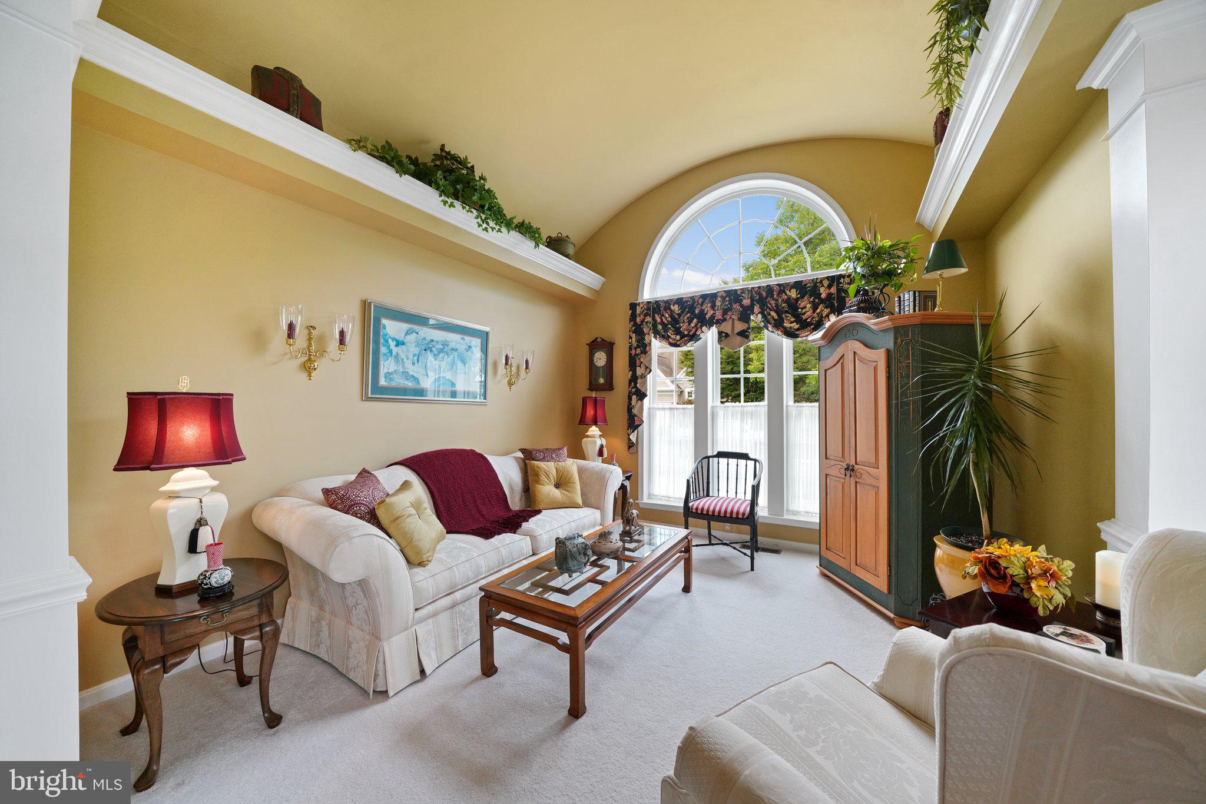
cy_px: 402
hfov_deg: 112.6
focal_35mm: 12
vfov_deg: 90.0
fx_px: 402
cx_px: 603
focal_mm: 12
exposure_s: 1/30
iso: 1600
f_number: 8
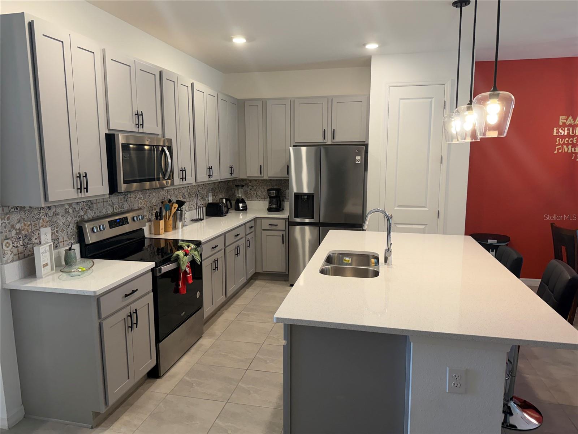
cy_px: 217
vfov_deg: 56.8
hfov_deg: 71.6
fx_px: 401
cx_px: 289
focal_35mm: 24
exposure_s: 1/120
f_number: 1.78
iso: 160
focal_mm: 6.76
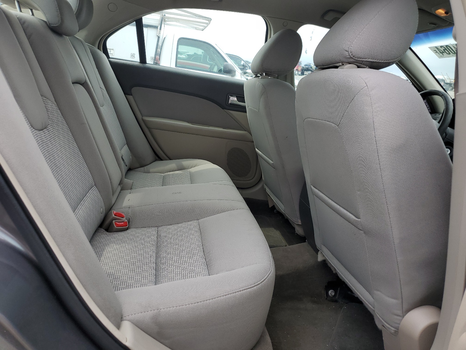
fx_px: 350
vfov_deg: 53.1
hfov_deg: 67.3
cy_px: 175
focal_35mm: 26
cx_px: 233
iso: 50
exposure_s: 1/1000
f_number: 1.5
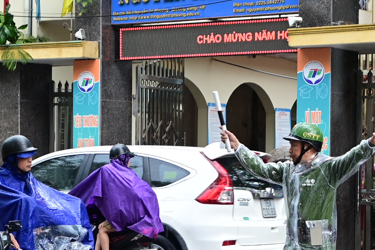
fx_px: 1261
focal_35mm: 121
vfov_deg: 11.3
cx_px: 141
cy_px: 199
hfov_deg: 16.9
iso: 320
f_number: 4.2
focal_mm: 34
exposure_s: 1/200
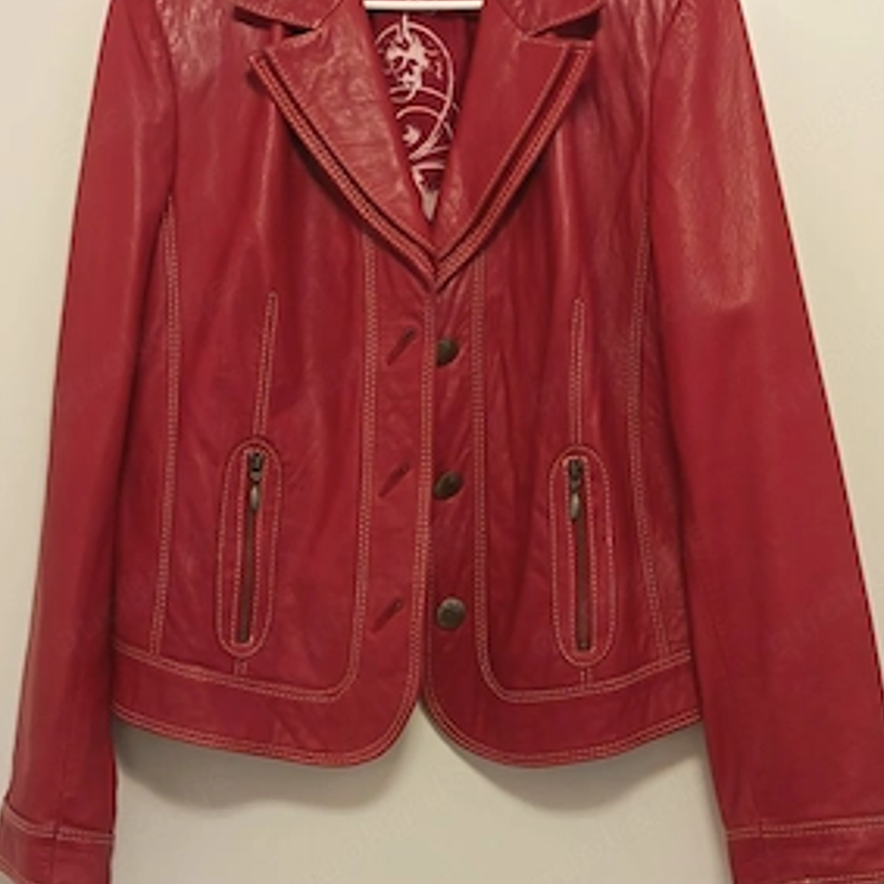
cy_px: 378
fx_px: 1734
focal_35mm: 60
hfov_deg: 28.6
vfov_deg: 28.6
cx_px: 447
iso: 1130
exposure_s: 1/33.3
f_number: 1.75
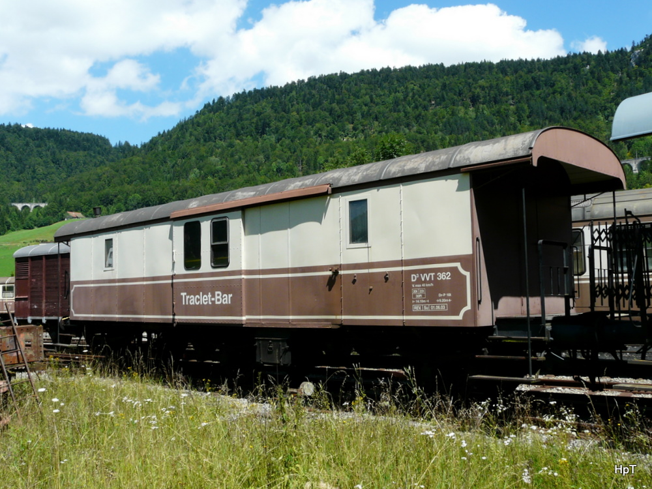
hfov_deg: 52.6
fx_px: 659
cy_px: 244
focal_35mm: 35
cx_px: 326
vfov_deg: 40.7
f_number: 5.6
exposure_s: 1/320
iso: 100
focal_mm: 5.7
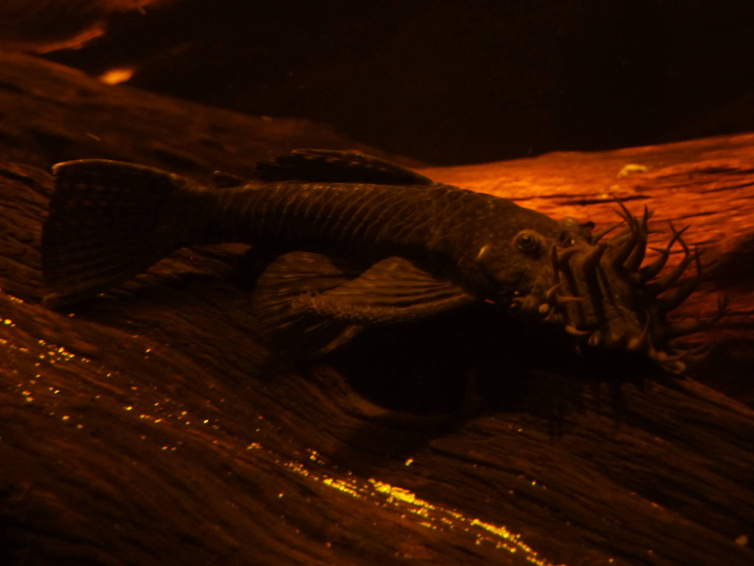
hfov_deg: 27.0
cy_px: 283
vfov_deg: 20.4
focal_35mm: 72
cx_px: 377
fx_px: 1568
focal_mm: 11.9
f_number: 4.1
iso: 400
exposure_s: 1/8
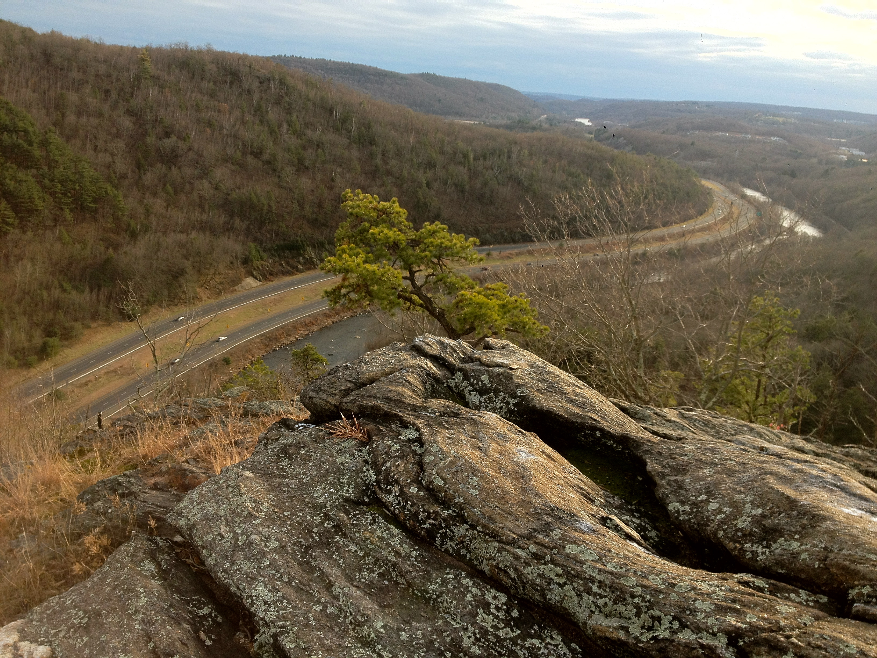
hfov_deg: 52.6
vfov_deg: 40.7
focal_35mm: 35
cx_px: 438
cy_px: 329
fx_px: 887
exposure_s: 1/383
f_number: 2.4
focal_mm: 4.28
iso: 64
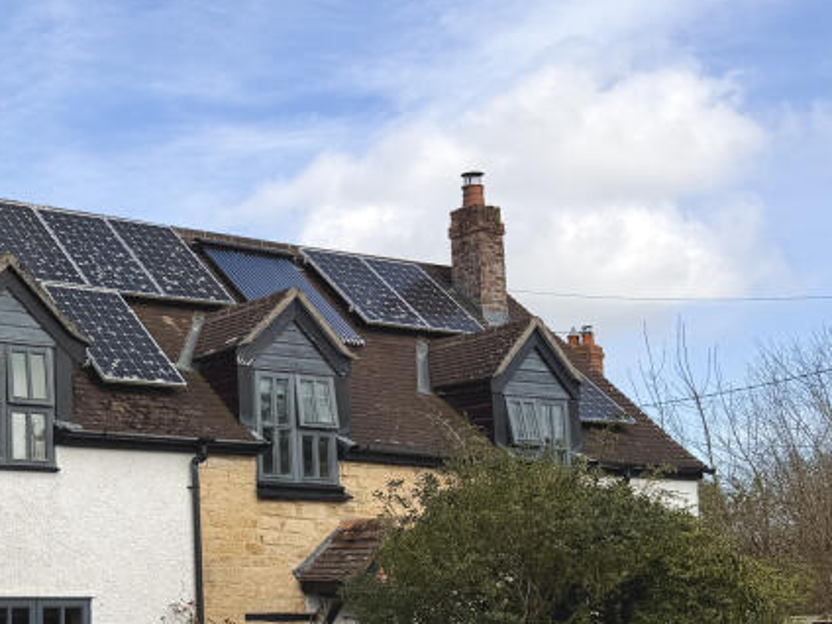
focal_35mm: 58
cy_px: 426
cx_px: -88
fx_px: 1394
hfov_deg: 29.8
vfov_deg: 25.1
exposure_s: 1/4673
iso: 80
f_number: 1.78
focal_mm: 6.76
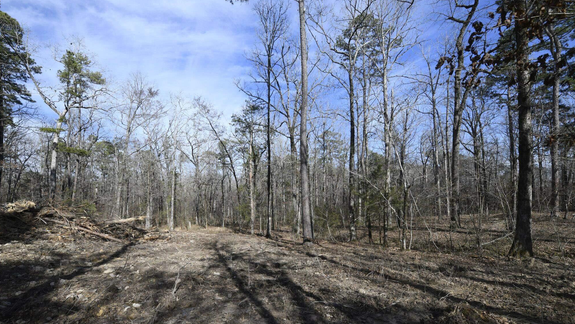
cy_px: 190
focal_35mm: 15
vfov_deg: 70.0
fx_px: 229
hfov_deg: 103.0
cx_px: 283
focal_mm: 14
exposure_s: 1/160
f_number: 6.3
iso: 64
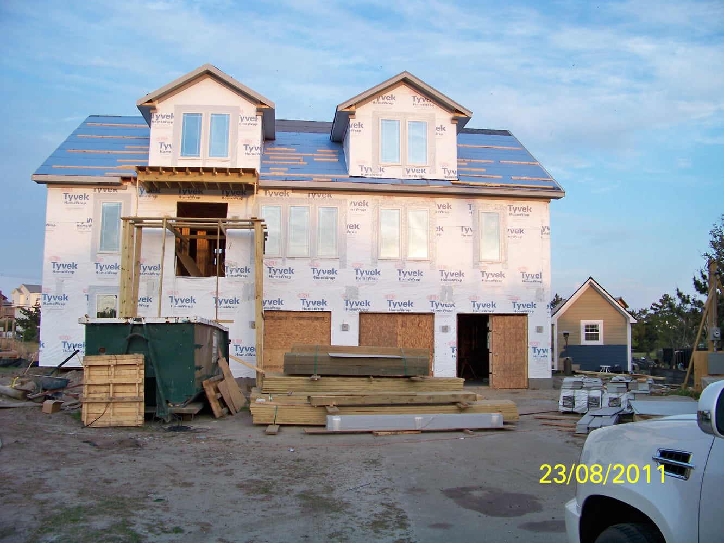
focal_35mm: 33
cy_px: 272
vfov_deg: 43.0
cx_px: 362
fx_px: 690
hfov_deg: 55.3
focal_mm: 5.85
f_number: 2.8
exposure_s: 1/200
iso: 100
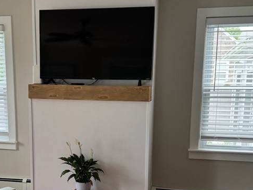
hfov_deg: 37.3
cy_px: 145
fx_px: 373
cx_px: 95
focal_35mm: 51
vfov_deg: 28.1
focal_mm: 6.76
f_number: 1.78
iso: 80
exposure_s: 1/121
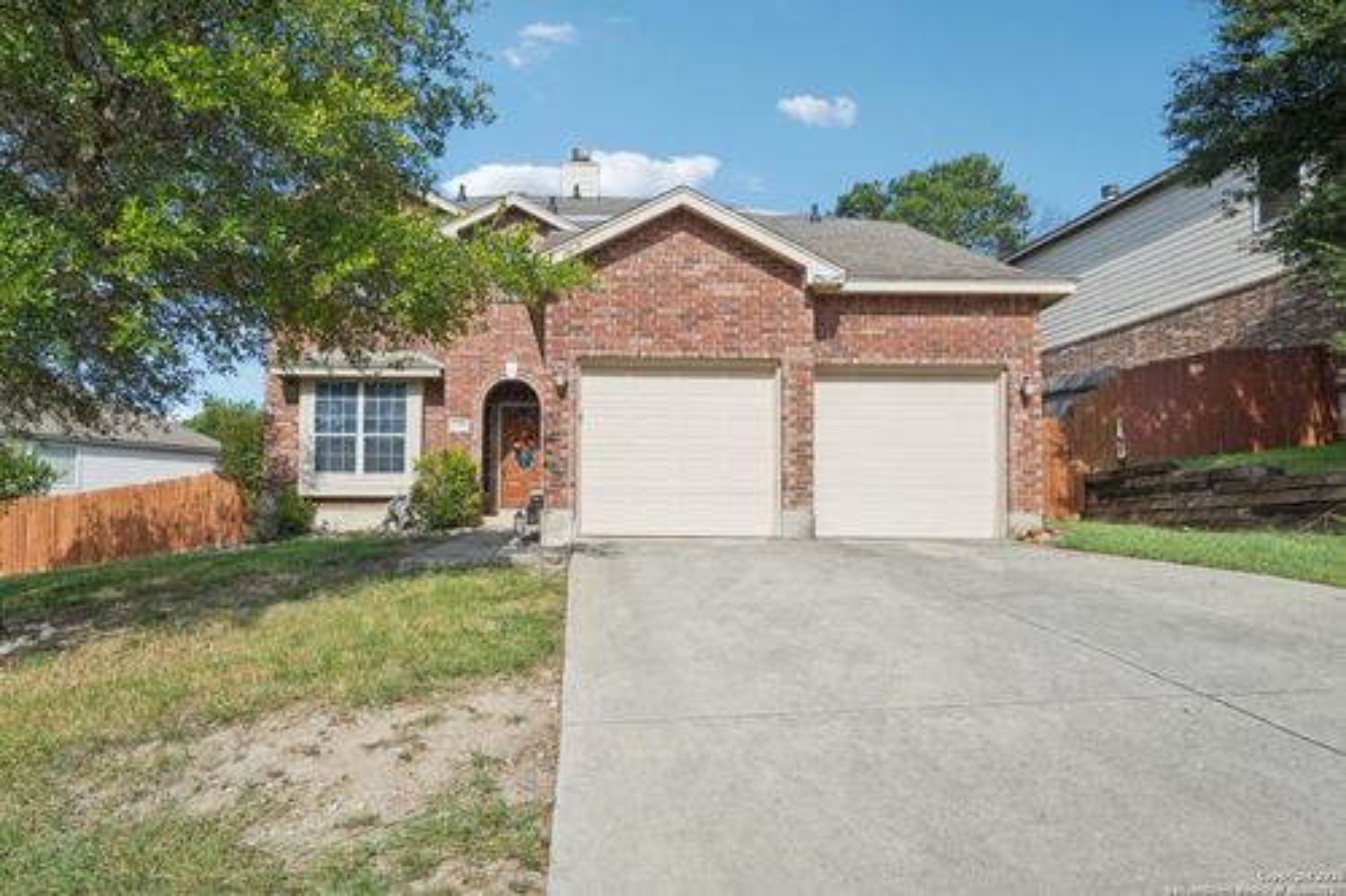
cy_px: 448
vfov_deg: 53.1
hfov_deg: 73.8
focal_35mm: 24
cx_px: 673
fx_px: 897
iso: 800
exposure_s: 1/2500
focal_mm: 24
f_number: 8
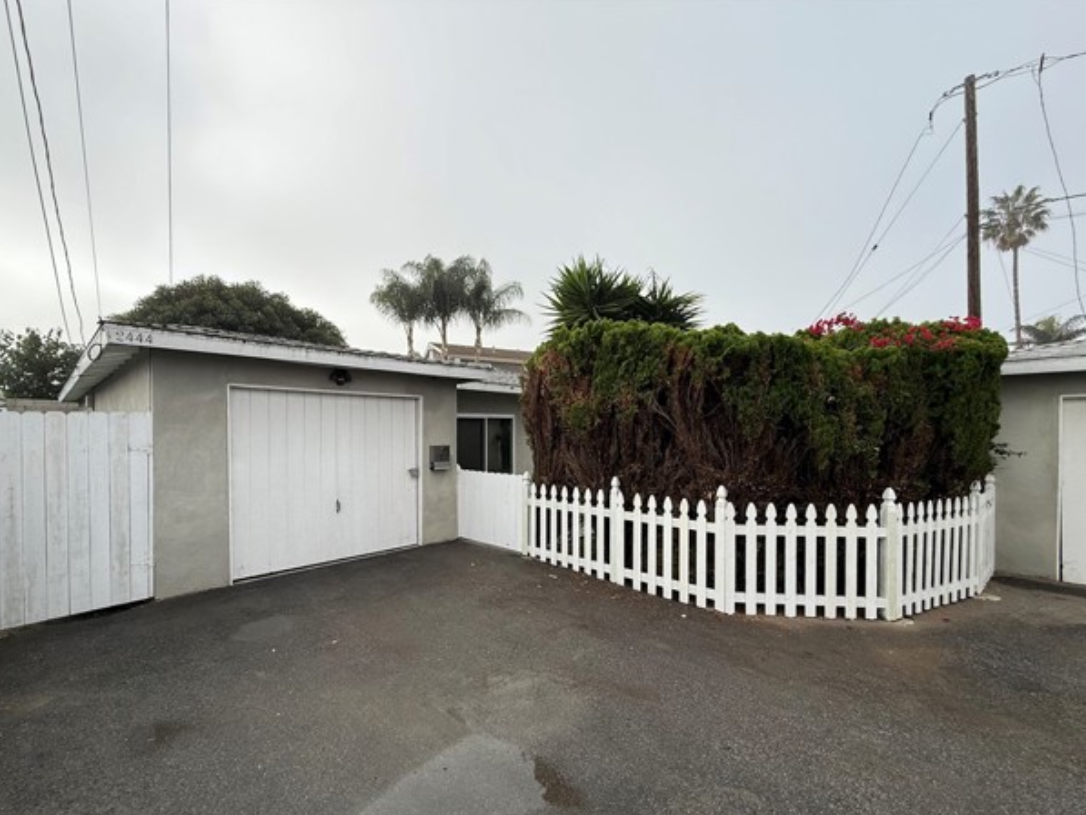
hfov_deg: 98.1
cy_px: 433
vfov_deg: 81.7
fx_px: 471
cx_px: 513
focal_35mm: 15
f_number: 2.2
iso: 50
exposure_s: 1/1105
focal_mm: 2.22
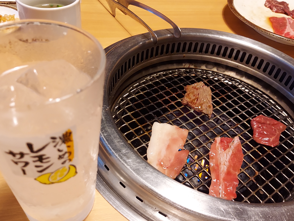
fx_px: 212
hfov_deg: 69.4
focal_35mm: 25
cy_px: 110
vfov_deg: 54.9
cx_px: 147
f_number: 2
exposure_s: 1/40
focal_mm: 4.6
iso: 400
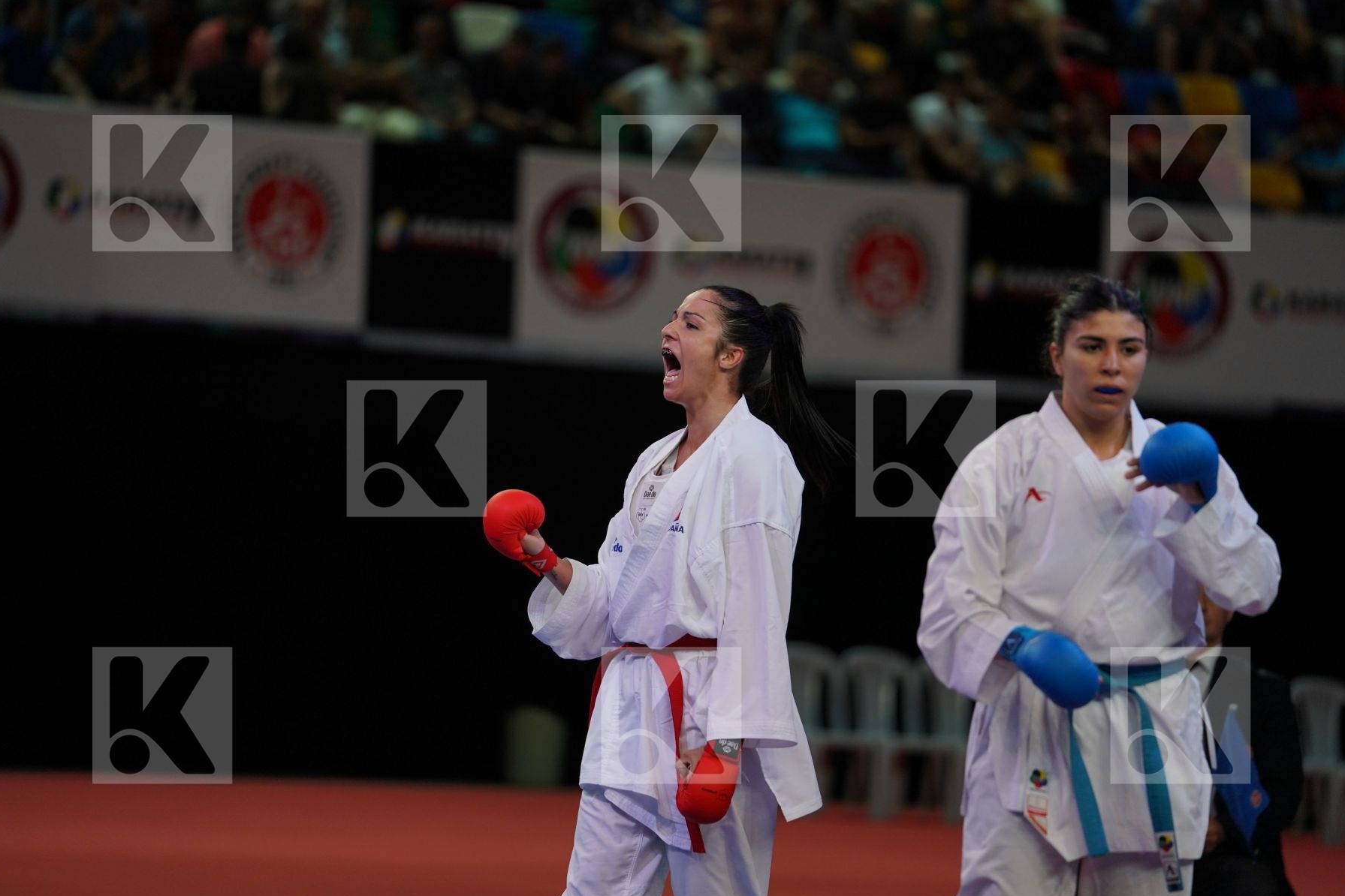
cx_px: 671
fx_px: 7509
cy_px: 449
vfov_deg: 6.8
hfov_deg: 10.2
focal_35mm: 201
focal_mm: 200
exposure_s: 1/1000
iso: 500
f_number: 2.8
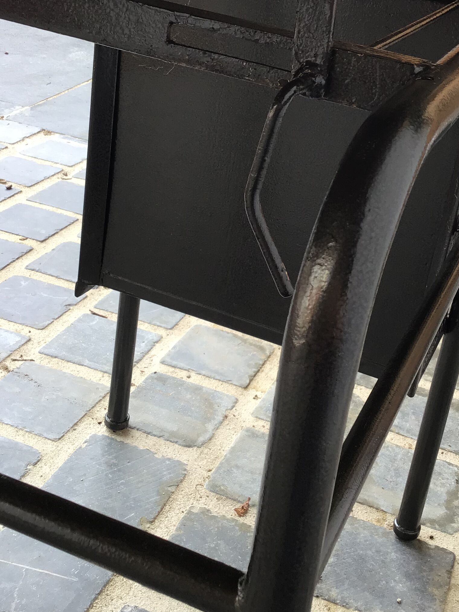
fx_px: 884
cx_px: 283
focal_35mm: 50
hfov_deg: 29.0
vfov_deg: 37.9
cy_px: 217
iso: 25
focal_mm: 3.3
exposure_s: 1/100
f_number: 2.4
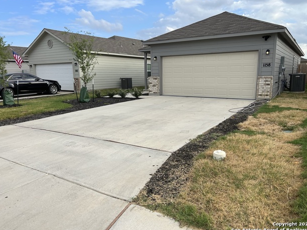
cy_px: 114
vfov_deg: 51.4
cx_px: 153
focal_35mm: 27
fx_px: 239
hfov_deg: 65.3
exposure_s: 1/2571
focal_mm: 5.7
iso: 50
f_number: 1.5
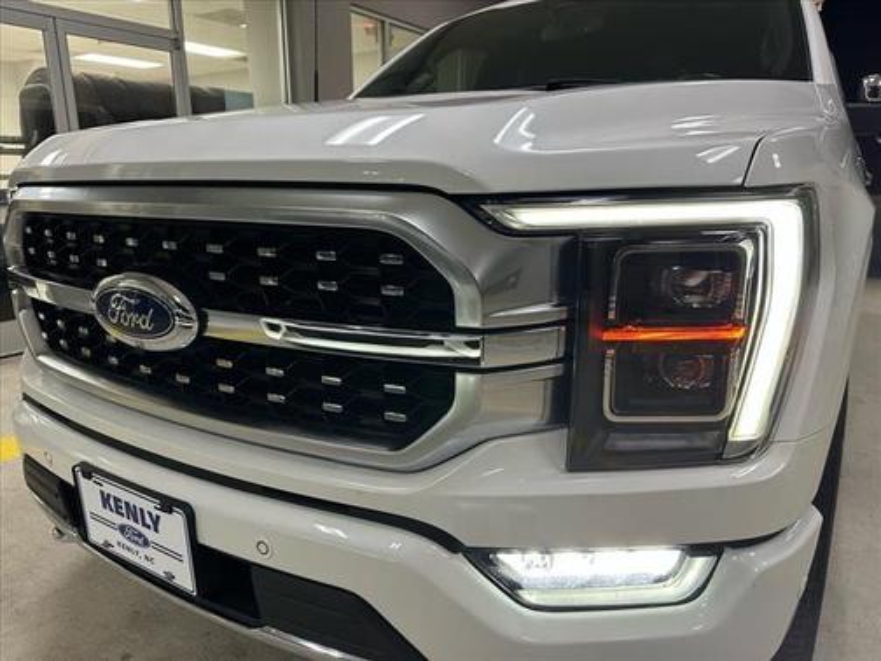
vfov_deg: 56.8
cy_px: 330
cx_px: 440
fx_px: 611
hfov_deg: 71.6
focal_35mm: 24
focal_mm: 6.86
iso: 200
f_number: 1.78
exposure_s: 1/67
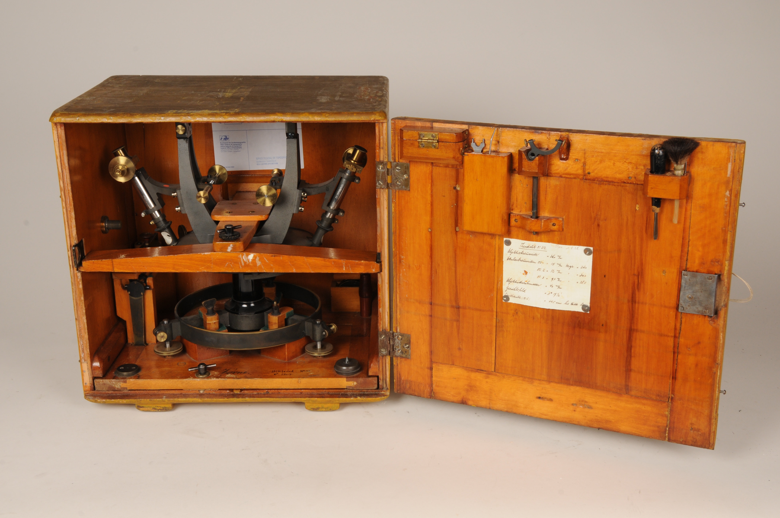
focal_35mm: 48
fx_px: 1039
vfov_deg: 28.0
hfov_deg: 41.2
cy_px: 259
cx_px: 390
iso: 200
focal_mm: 32
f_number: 16
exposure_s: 1/50
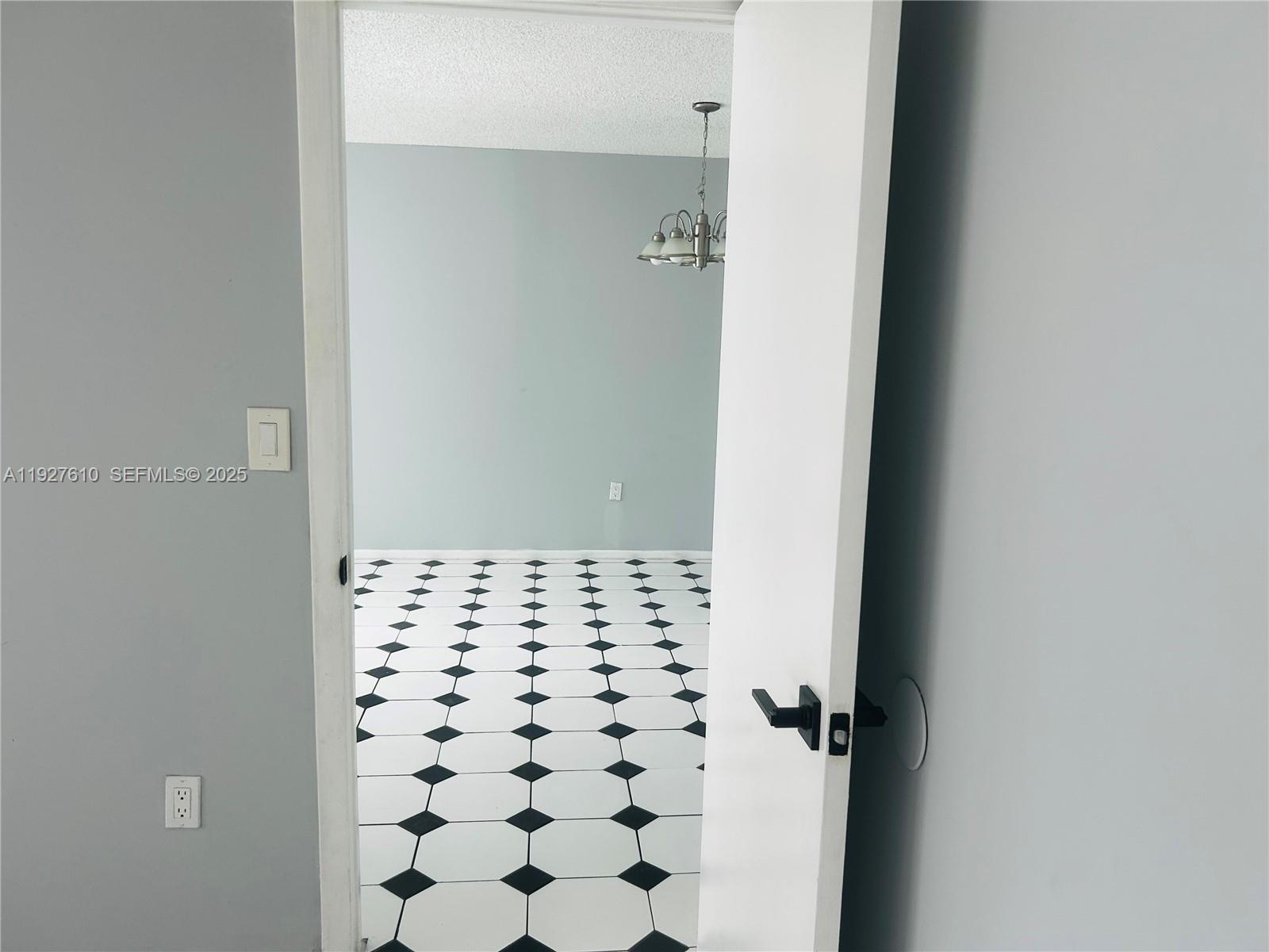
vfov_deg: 53.1
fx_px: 953
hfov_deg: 67.3
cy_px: 476
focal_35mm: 26
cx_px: 634
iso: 64
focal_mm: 5.7
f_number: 1.5
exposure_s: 1/121
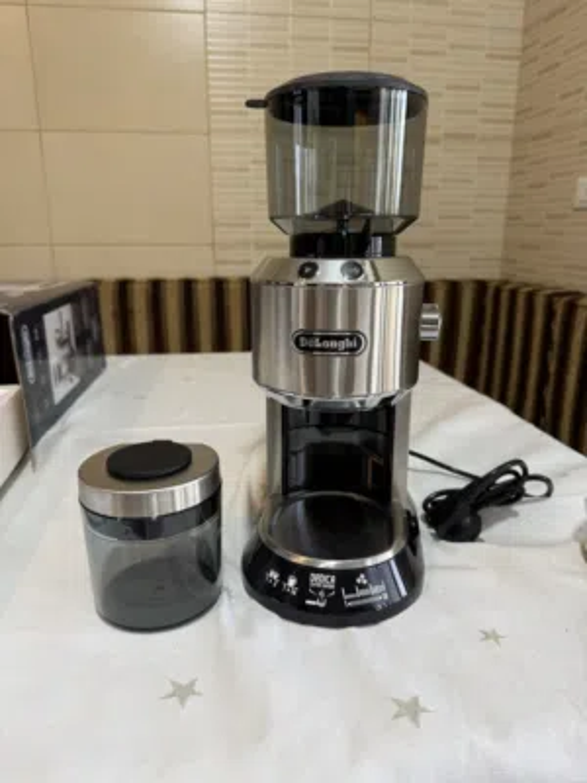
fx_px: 543
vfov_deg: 71.6
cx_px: 294
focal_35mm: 24
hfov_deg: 56.8
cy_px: 392
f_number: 1.78
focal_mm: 6.76
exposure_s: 1/98
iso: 100
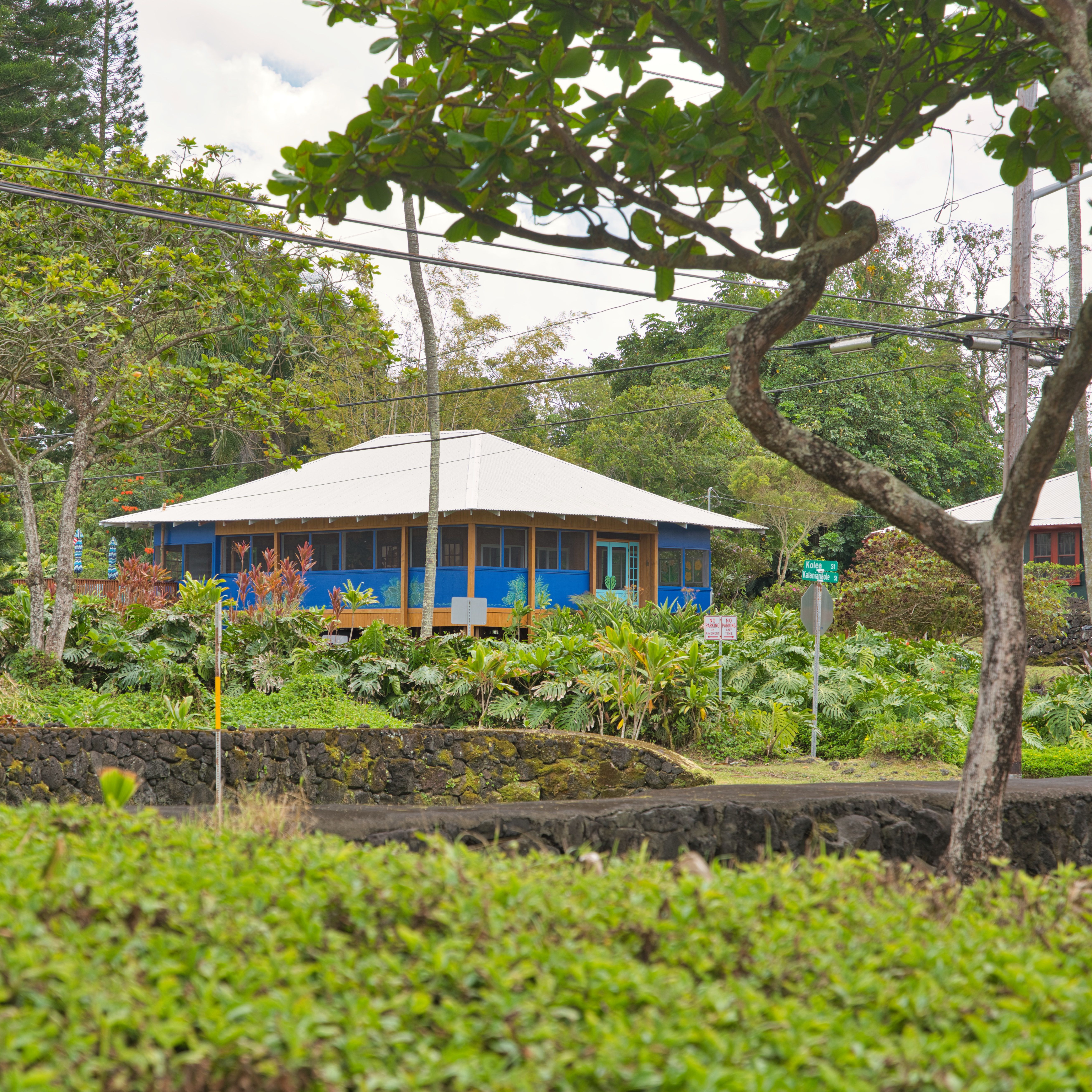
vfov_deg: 19.3
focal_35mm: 90
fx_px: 3212
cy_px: 548
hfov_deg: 19.3
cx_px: 455
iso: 50
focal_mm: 70
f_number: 4
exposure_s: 1/400
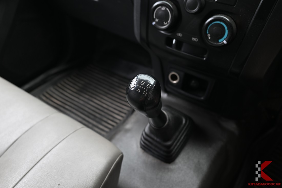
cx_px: 141
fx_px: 239
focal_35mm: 30
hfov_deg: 61.1
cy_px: 94
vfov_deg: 43.0
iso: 280
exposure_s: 1/90
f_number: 5.6
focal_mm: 30.5
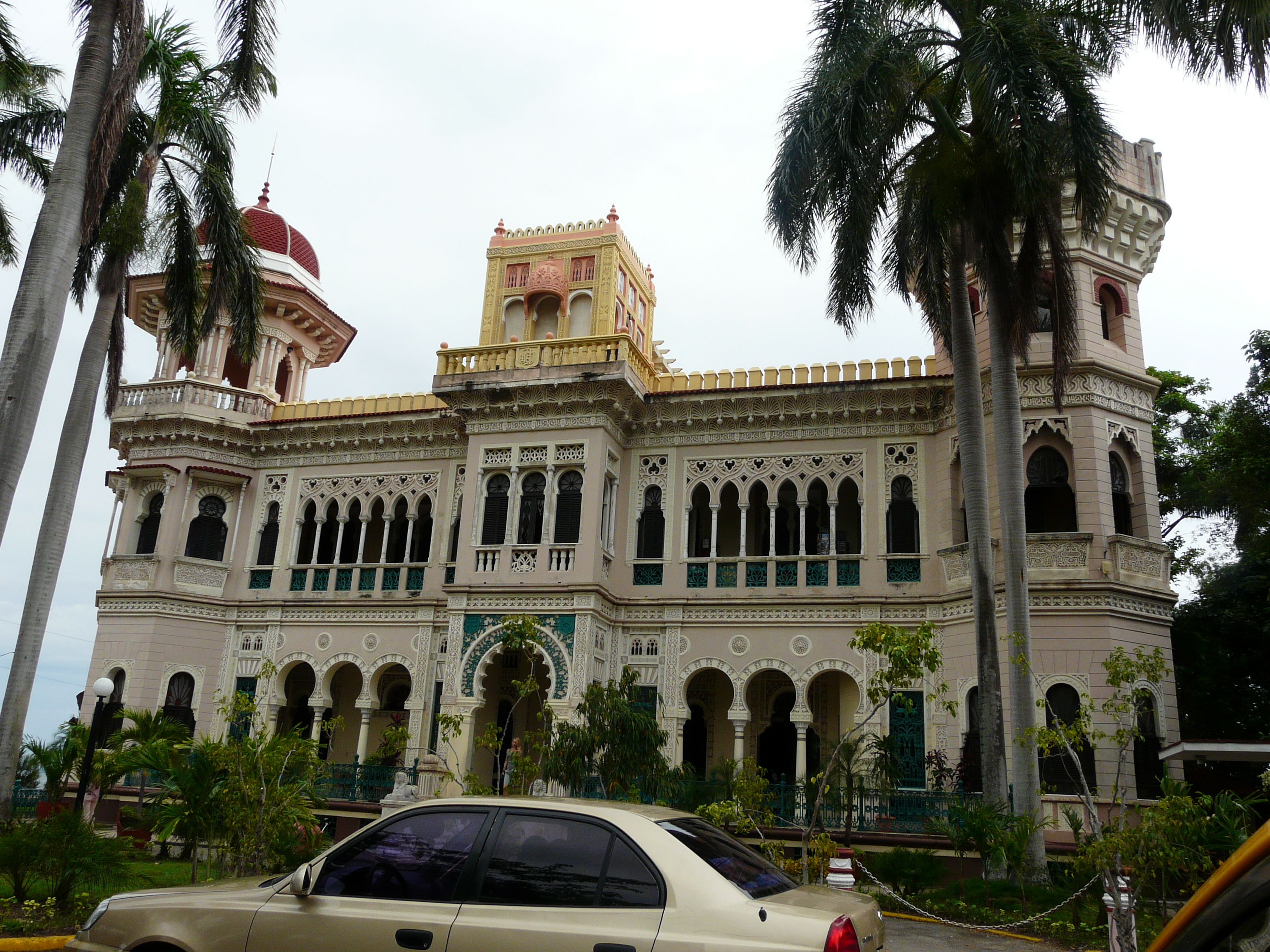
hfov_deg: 63.4
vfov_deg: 49.7
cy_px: 476
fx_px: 1027
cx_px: 635
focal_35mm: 28
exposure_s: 1/200
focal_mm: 4.6
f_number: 4.5
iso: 100
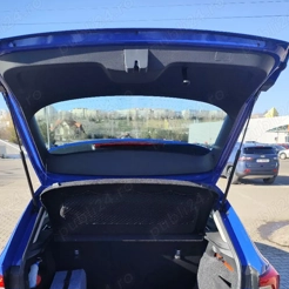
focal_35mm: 33
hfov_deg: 49.5
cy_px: 223
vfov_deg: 47.5
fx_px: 312
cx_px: 119
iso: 50
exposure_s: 1/526
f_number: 1.65
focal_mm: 6.14
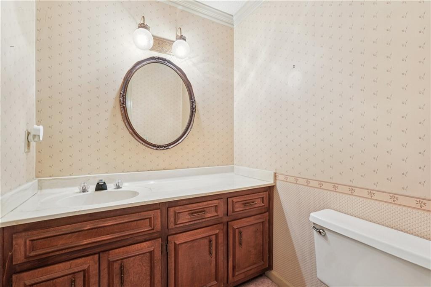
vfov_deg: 72.0
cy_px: 144
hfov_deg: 95.0
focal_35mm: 16
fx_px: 197
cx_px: 216
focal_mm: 16.5
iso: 800
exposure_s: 1/13
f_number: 8
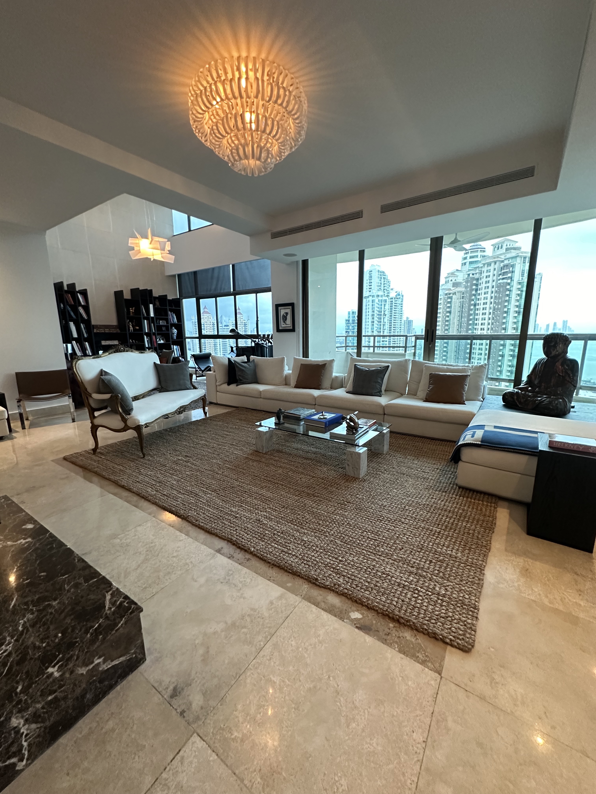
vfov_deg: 102.1
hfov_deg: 85.7
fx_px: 321
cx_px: 298
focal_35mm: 14
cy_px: 397
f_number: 2.2
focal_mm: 2.22
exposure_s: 1/60
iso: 500
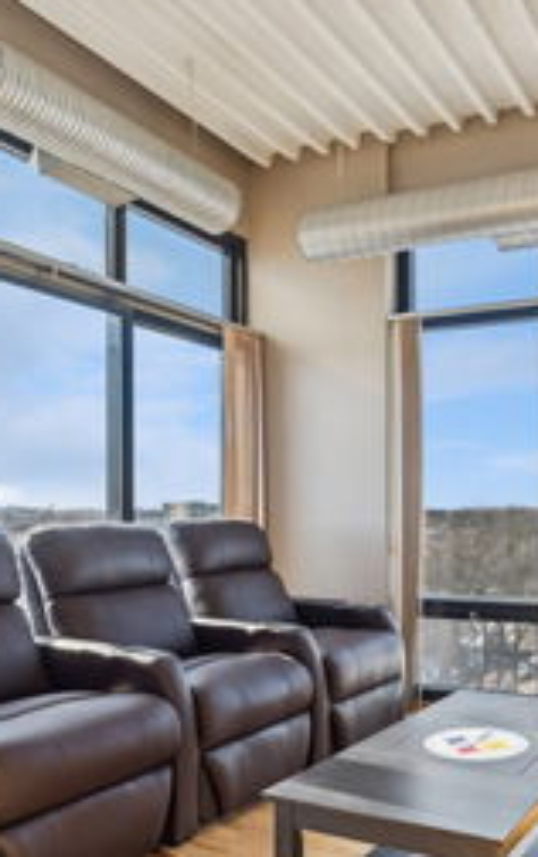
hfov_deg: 38.9
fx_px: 726
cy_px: 531
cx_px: 443
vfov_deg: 60.5
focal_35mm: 31
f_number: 8
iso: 320
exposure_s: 1/160
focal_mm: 16
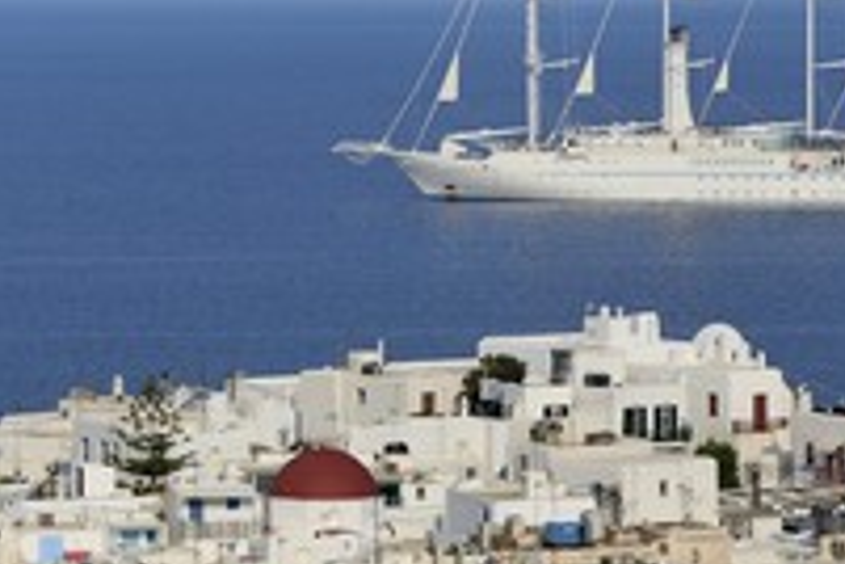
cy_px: 311
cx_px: 572
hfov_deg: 7.6
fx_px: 6360
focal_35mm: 271
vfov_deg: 5.1
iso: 200
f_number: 6.3
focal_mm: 130
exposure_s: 1/3200
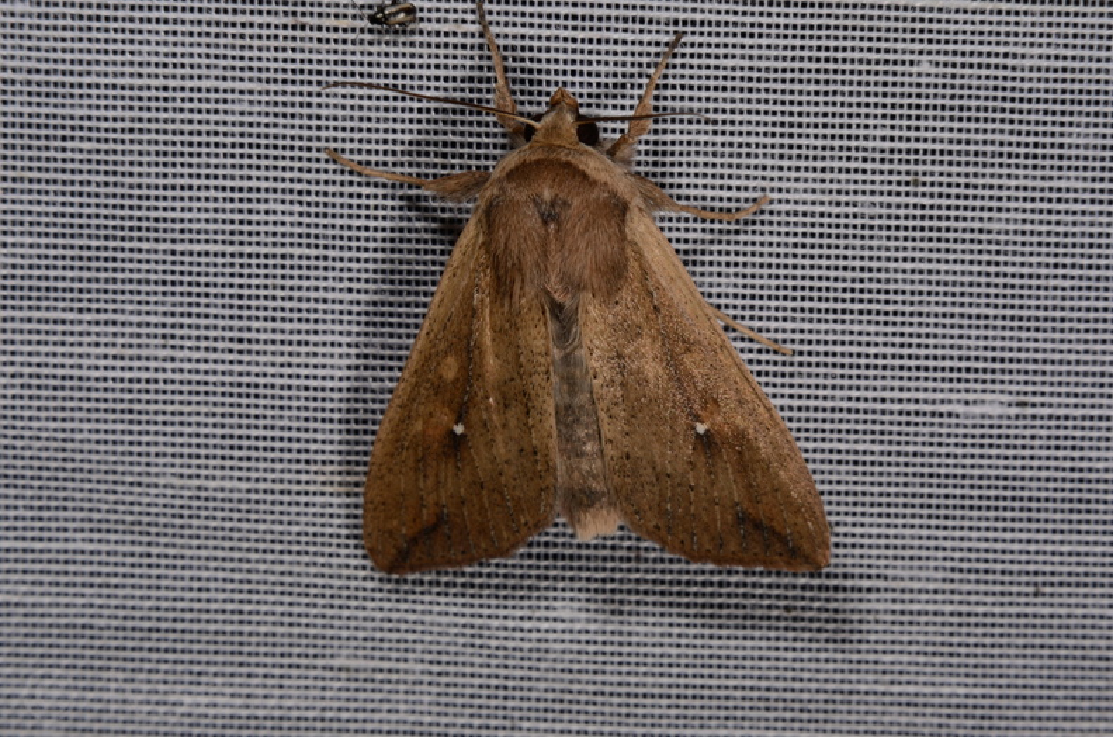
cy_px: 368
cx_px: 556
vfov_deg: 10.7
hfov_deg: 16.1
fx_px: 3932
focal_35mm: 128
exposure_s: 1/60
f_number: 25
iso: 100
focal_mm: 85
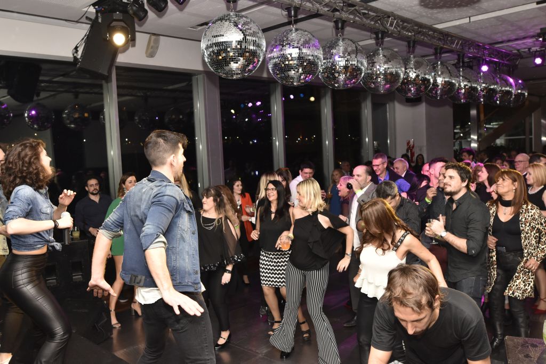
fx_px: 455
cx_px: 273
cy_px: 182
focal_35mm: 30
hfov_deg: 61.9
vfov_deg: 43.6
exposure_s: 1/160
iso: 1000
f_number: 4
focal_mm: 20
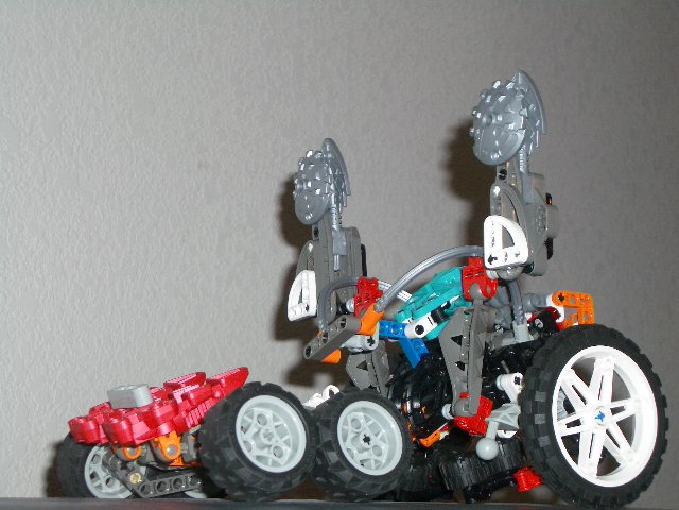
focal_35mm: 74
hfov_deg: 26.3
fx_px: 1452
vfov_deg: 19.9
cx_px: 340
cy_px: 255
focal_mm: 12.2
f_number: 3.9
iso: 100
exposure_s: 1/60
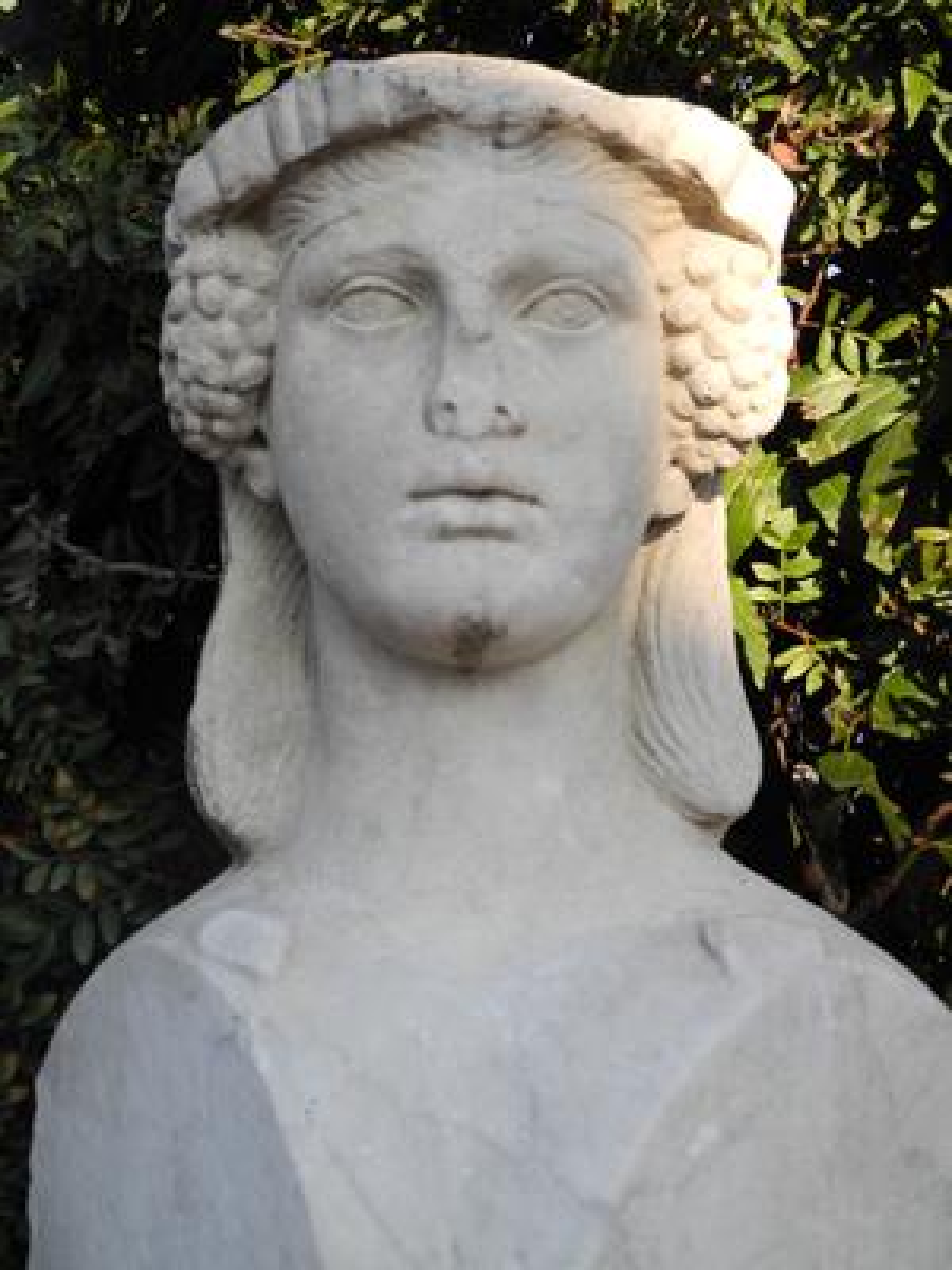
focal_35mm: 50
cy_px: 635
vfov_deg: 38.2
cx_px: 476
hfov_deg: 29.1
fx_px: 1833
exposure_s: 1/420
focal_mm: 10.7
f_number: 3.5
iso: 100
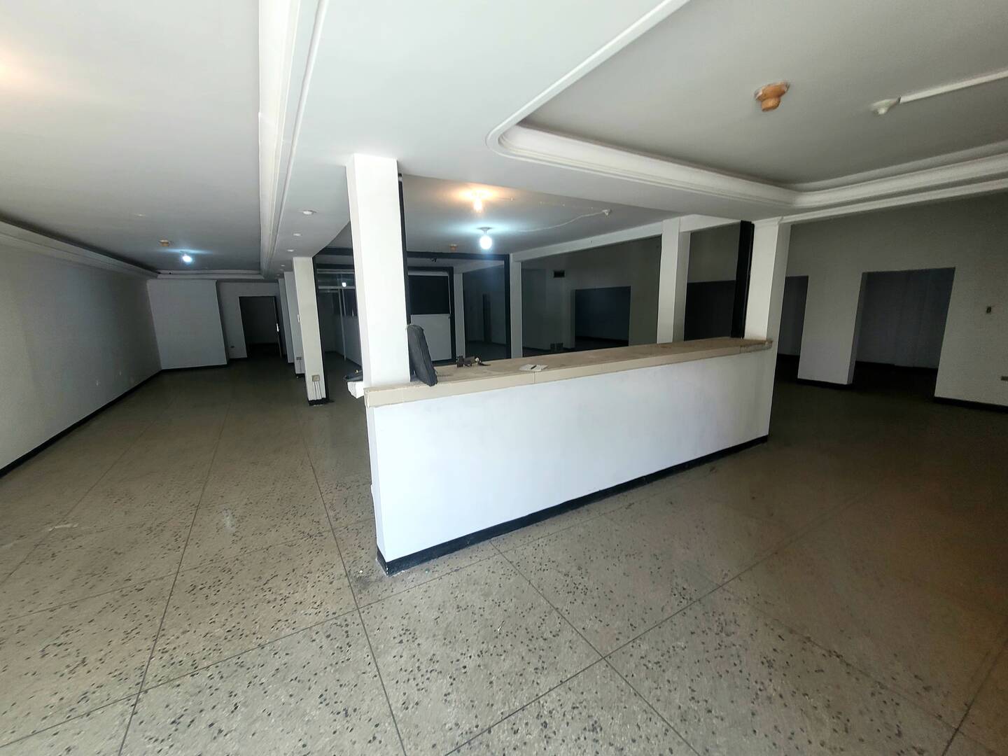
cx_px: 504
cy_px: 378
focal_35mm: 13
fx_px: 379
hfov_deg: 106.2
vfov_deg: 89.9
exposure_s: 1/60.2
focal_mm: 1.74
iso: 64
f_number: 2.2
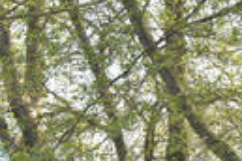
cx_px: -28
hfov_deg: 2.8
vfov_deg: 1.8
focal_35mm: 747
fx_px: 5021
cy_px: 375
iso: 800
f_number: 5.6
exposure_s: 1/1600
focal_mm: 150
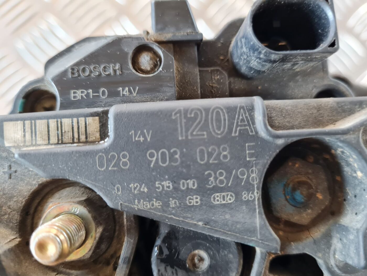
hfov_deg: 67.3
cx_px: 184
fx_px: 276
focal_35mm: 26
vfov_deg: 53.1
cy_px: 138
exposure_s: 1/50
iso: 320
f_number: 1.8
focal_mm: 5.4
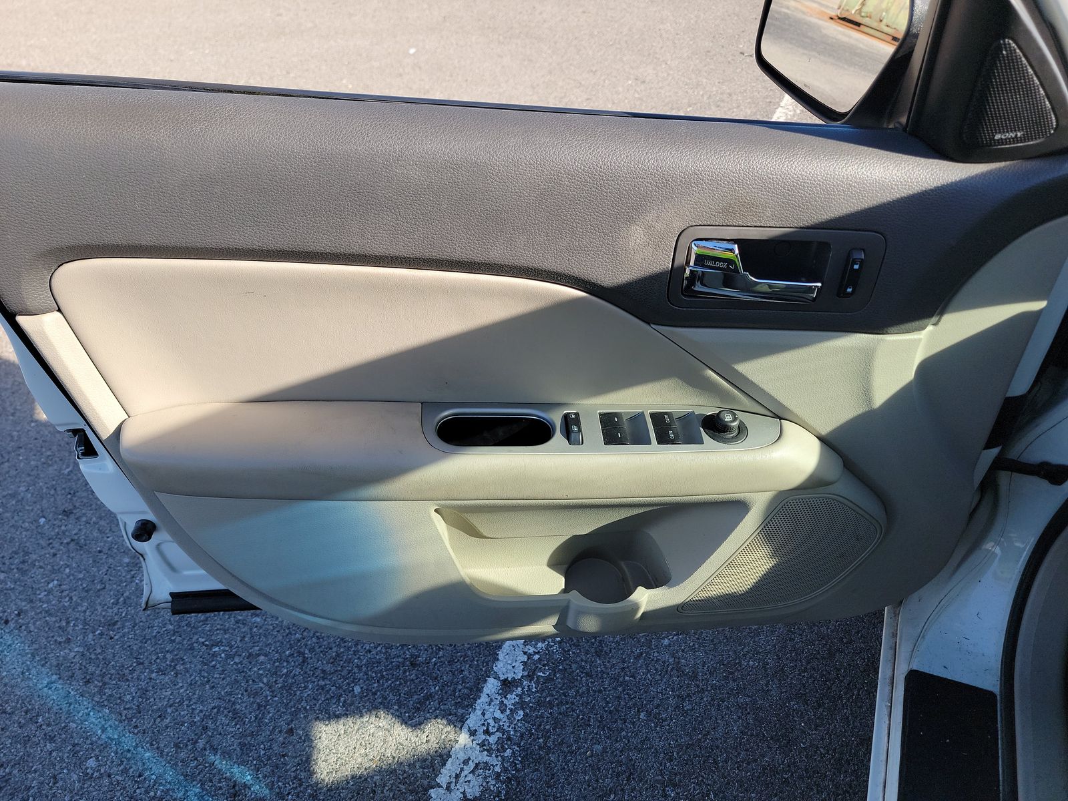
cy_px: 400
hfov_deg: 71.6
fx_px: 740
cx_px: 534
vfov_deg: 56.8
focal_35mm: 24
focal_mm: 6.7
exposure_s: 1/278
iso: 50
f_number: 1.8
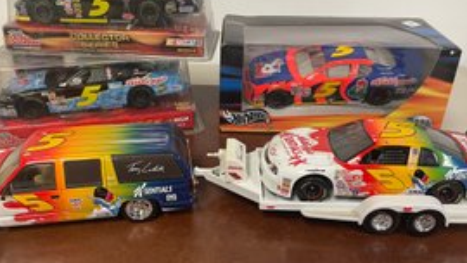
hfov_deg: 55.3
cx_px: 227
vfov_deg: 32.8
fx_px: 446
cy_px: 113
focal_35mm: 36
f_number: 1.6
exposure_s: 1/60
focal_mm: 4.2
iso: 125
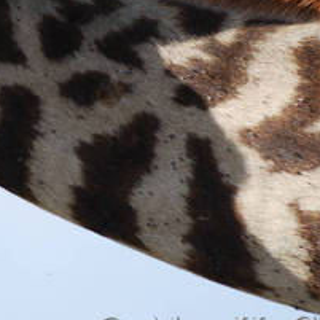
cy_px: -3
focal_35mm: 1776
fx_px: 18575
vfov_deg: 1.0
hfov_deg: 1.0
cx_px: -88
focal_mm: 400
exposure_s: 1/200
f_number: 5.6
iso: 100
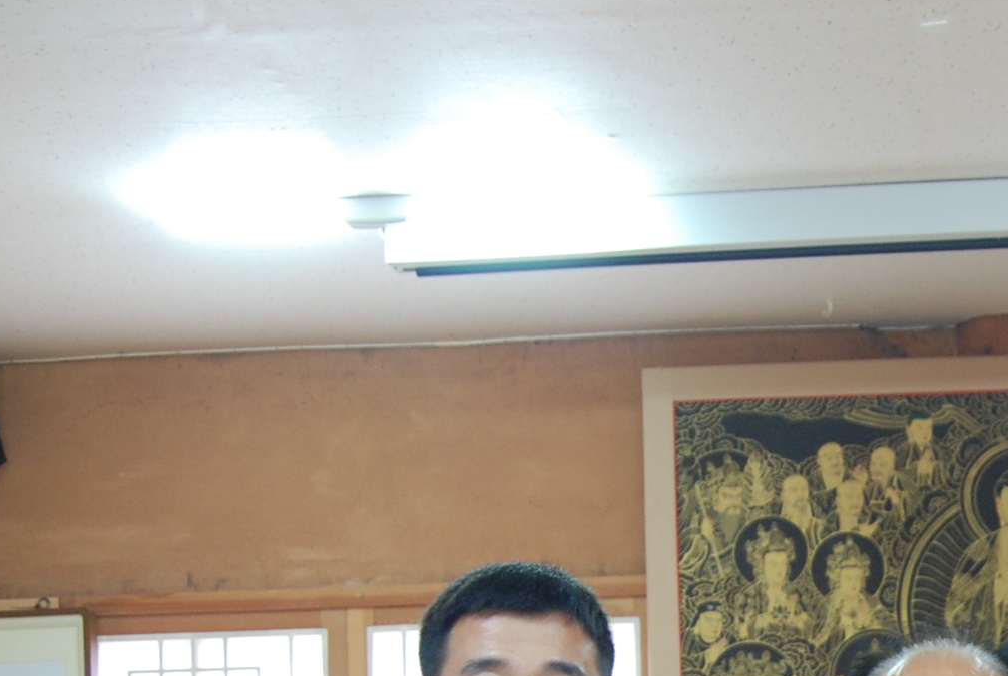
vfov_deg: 17.6
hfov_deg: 26.4
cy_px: 854
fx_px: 2060
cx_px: 944
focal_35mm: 73
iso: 400
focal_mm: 17
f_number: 2.8
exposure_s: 1/30
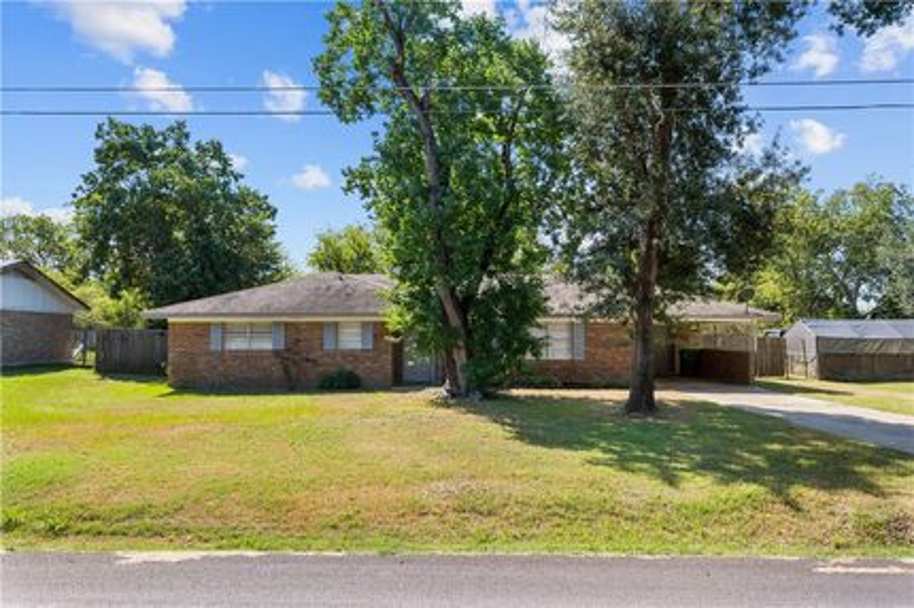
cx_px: 457
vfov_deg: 53.1
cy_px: 304
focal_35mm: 24
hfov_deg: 73.8
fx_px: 609
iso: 160
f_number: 7.1
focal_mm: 24
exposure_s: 1/200
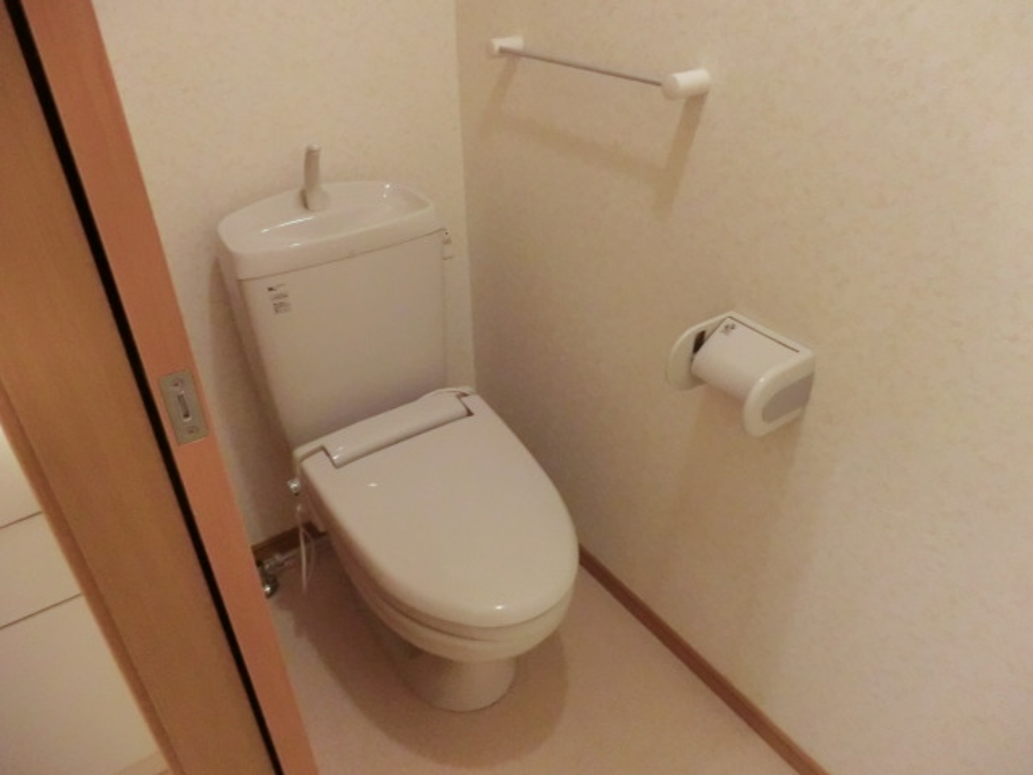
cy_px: 388
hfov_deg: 71.6
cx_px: 516
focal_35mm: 24
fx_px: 716
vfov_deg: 56.8
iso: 800
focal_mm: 4.3
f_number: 3.2
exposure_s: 1/50
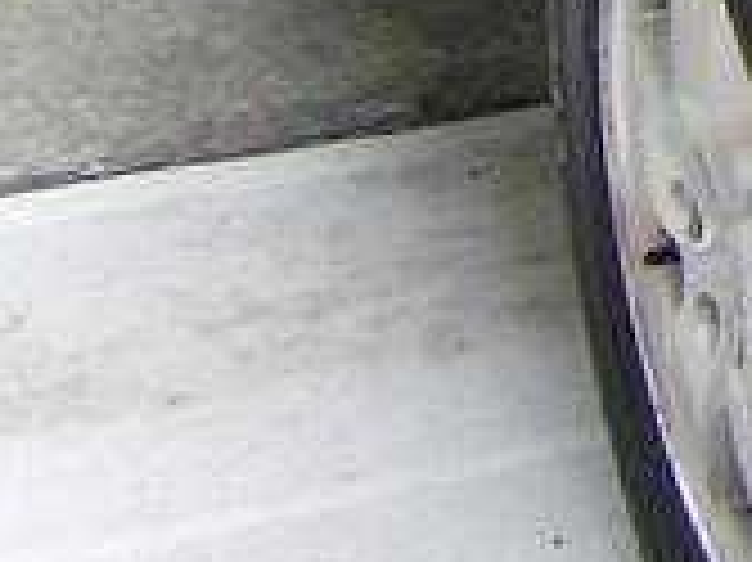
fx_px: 4819
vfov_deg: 6.5
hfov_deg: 8.1
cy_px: -566
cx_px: 1918
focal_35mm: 222
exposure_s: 1/156
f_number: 2.8
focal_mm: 6
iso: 100
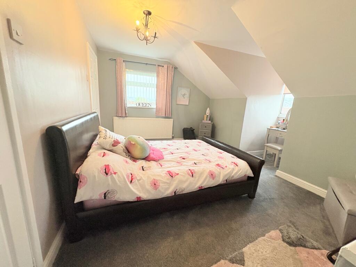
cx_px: 178
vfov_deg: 85.7
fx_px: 144
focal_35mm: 14
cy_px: 134
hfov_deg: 102.1
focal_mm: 2.22
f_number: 2.2
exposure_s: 1/100
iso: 400
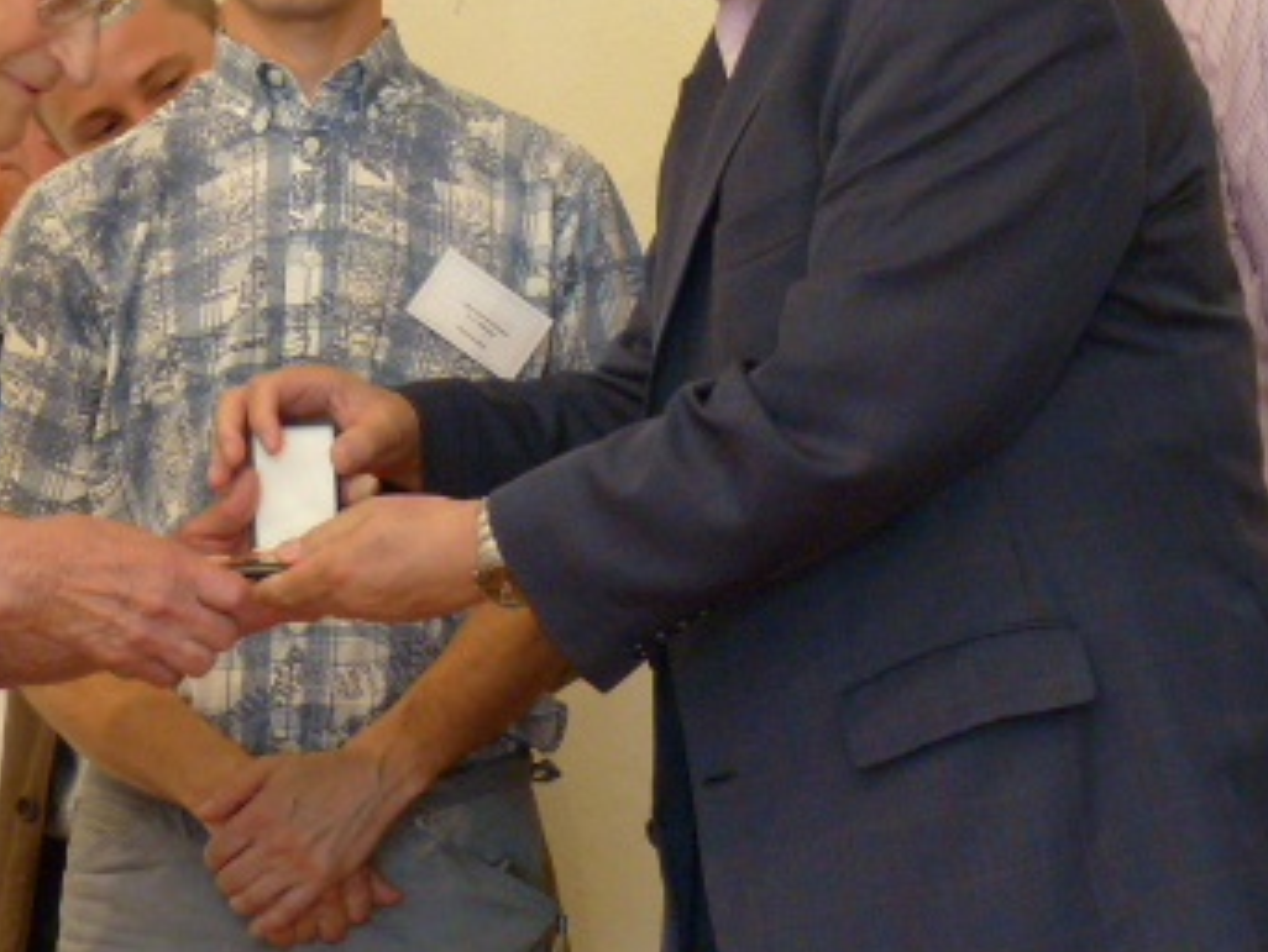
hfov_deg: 10.5
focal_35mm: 189
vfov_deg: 7.9
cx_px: 501
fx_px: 6928
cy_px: 315
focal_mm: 16.9
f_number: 2.8
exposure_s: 1/60
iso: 400
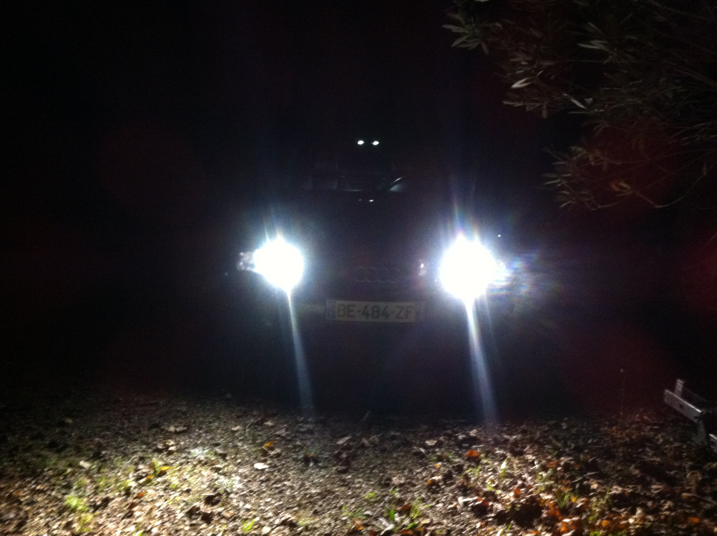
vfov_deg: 40.6
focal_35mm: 35
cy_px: 268
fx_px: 724
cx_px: 358
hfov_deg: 52.7
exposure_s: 1/15
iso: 400
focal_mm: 3.85
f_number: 2.8
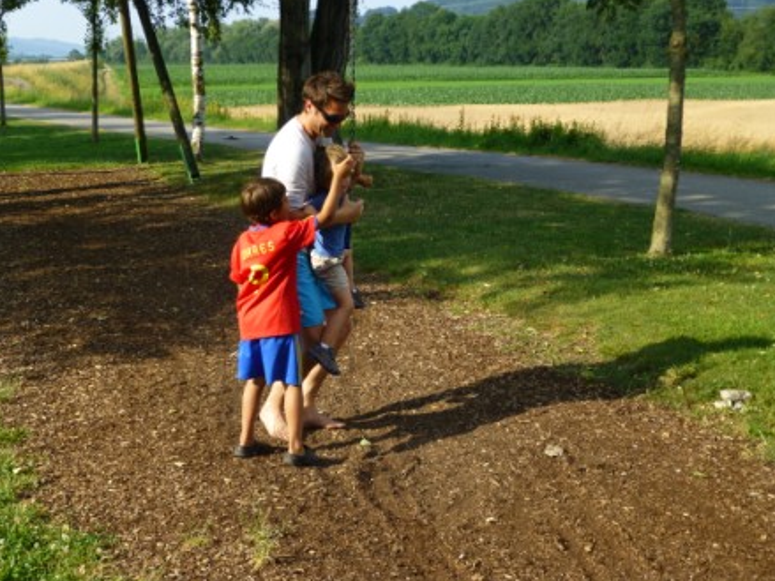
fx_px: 1097
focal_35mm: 49
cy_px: 288
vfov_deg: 29.7
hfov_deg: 38.9
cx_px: 388
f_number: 4
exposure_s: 1/400
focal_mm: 8.6
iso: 100
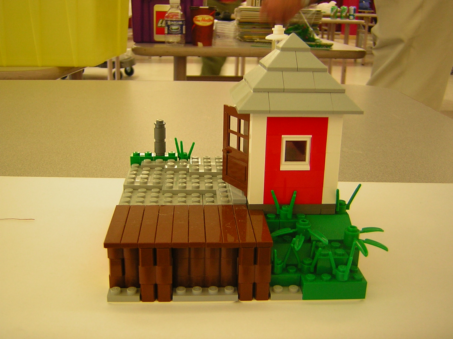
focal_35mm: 40
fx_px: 523
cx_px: 226
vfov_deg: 36.0
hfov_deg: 46.8
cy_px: 170
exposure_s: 1/6.1
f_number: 2.7
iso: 50
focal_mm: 5.2
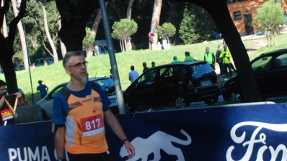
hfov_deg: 18.8
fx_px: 868
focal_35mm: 114
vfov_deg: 10.6
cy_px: 71
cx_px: 143
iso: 1000
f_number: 4.8
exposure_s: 1/1000
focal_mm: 48
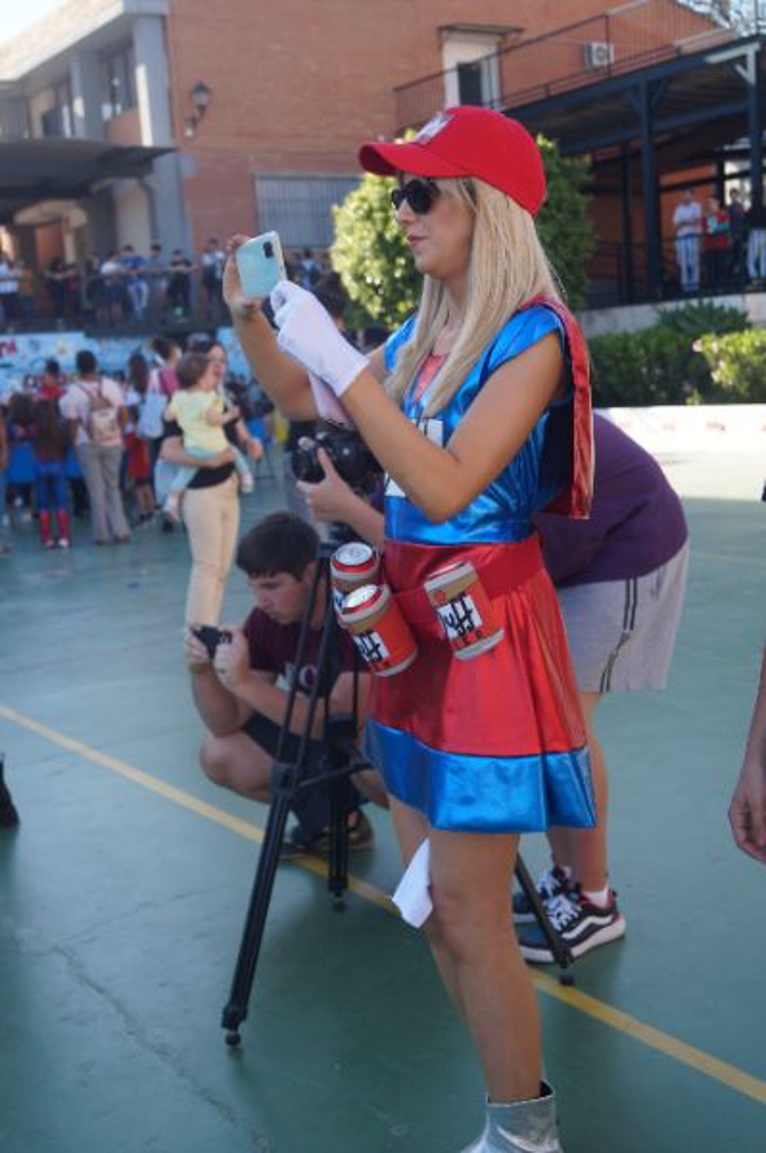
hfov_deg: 31.8
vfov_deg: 46.4
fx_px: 1343
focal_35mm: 42
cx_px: 383
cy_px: 576
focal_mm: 28
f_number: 5
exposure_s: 1/200
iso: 100
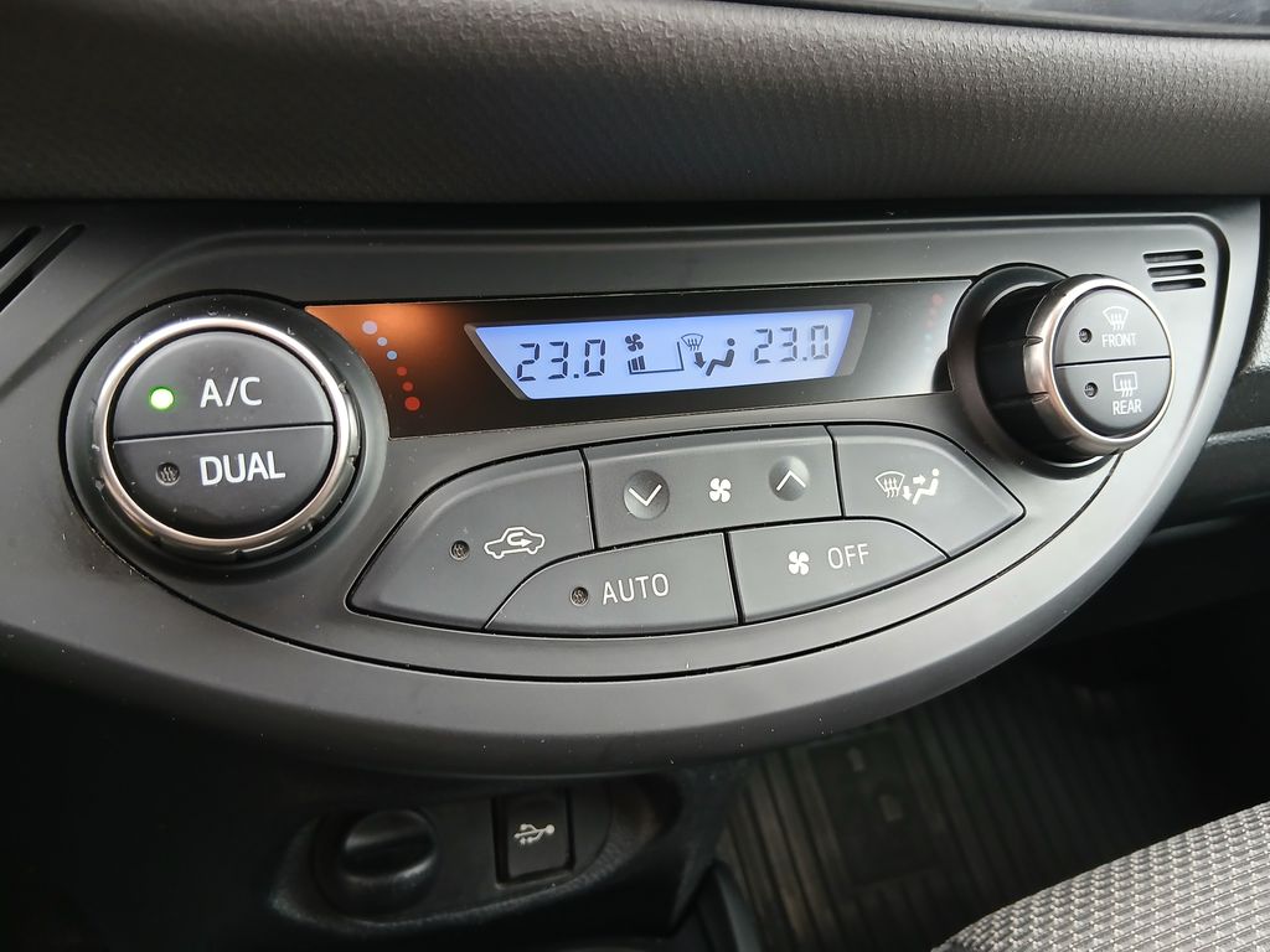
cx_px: 635
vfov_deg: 53.1
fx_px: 954
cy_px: 476
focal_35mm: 26
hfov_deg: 67.3
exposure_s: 1/33.3
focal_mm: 3.98
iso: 200
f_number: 1.8
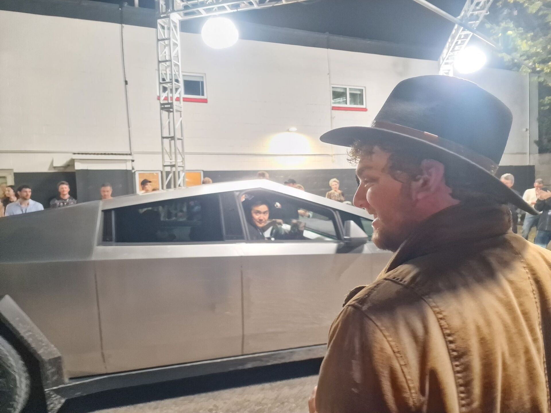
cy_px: 206
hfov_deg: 73.9
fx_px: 366
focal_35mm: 23
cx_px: 276
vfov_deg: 58.9
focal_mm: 6.4
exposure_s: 1/40
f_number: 1.8
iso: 640
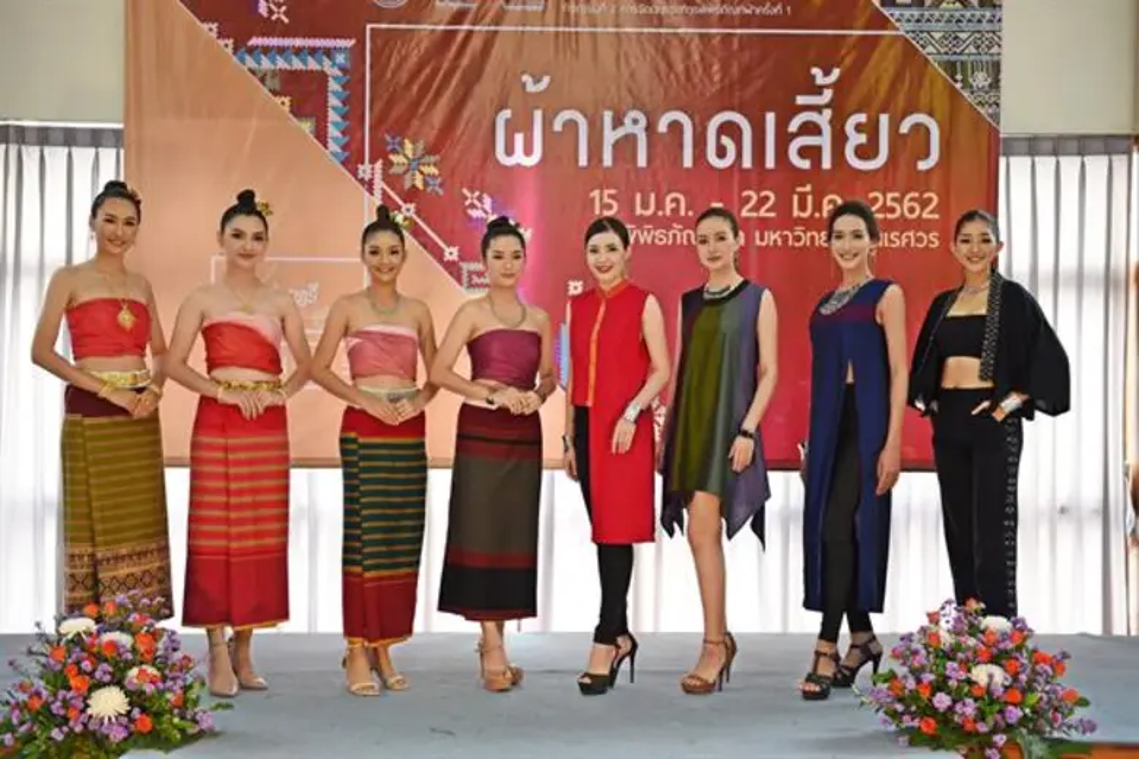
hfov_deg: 39.6
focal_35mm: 50
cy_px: 380
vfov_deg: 27.0
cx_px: 570
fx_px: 1582
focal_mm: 50
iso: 1250
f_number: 2.8
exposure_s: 1/250
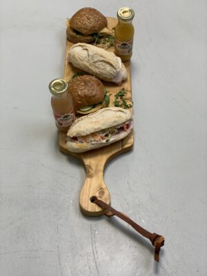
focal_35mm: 52
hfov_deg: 28.0
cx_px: 104
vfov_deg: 36.8
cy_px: 138
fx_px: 415
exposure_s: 1/90
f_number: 2.4
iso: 125
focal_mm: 6
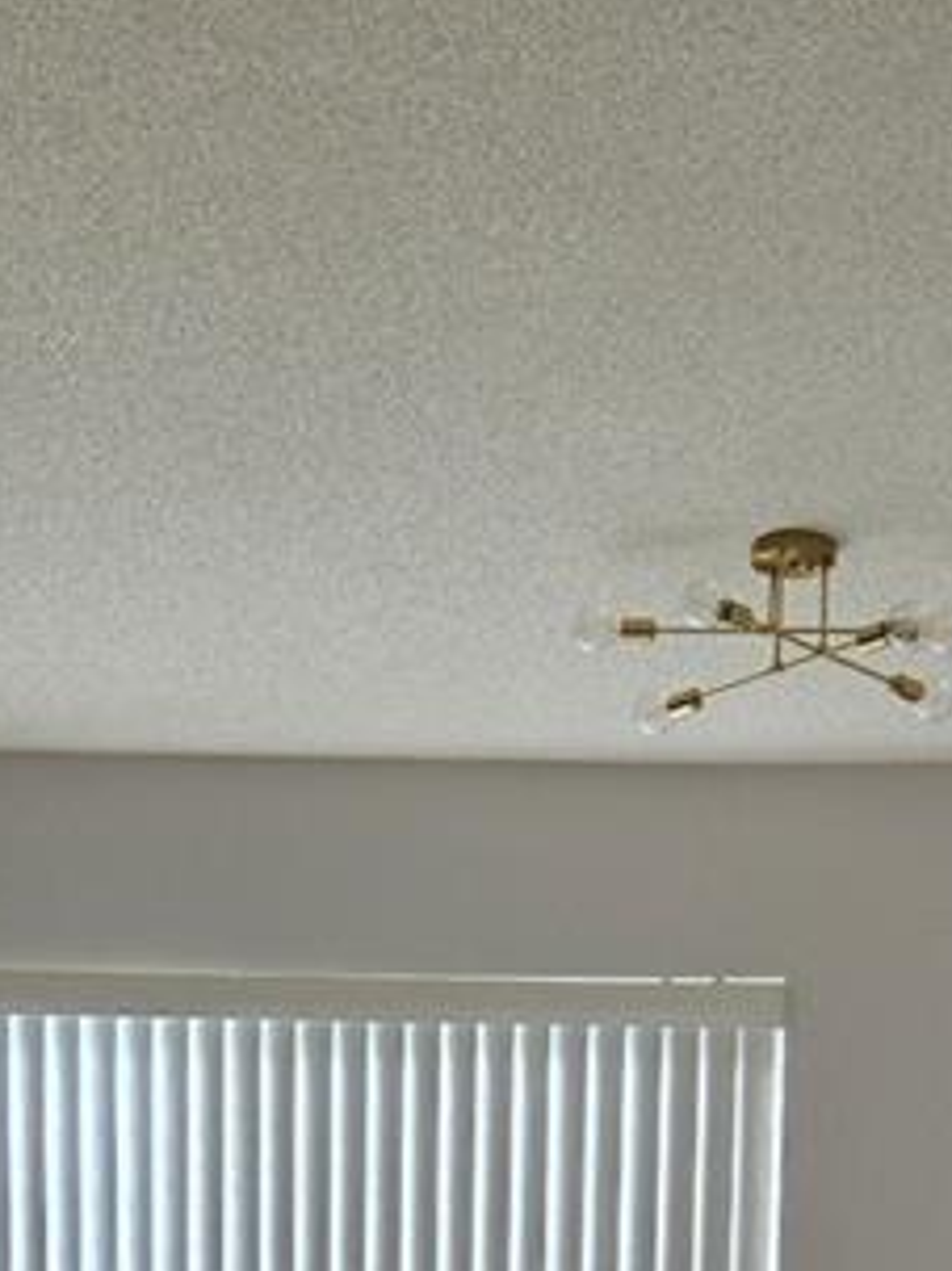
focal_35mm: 91
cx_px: 491
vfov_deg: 19.3
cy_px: 1808
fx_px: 3339
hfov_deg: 16.2
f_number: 1.8
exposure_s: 1/508
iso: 80
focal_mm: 5.4
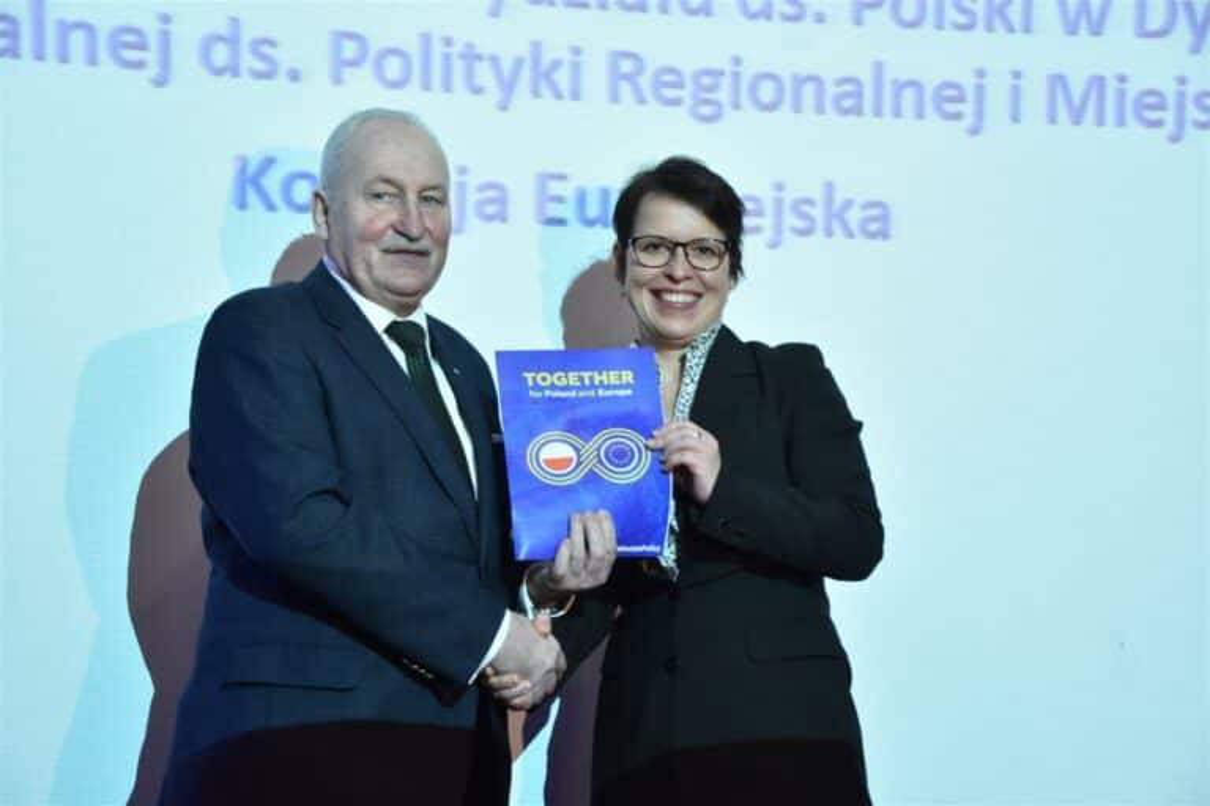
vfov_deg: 6.8
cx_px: 605
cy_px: 403
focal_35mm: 202
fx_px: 6806
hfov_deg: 10.2
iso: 1600
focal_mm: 135
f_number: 6.3
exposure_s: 1/100
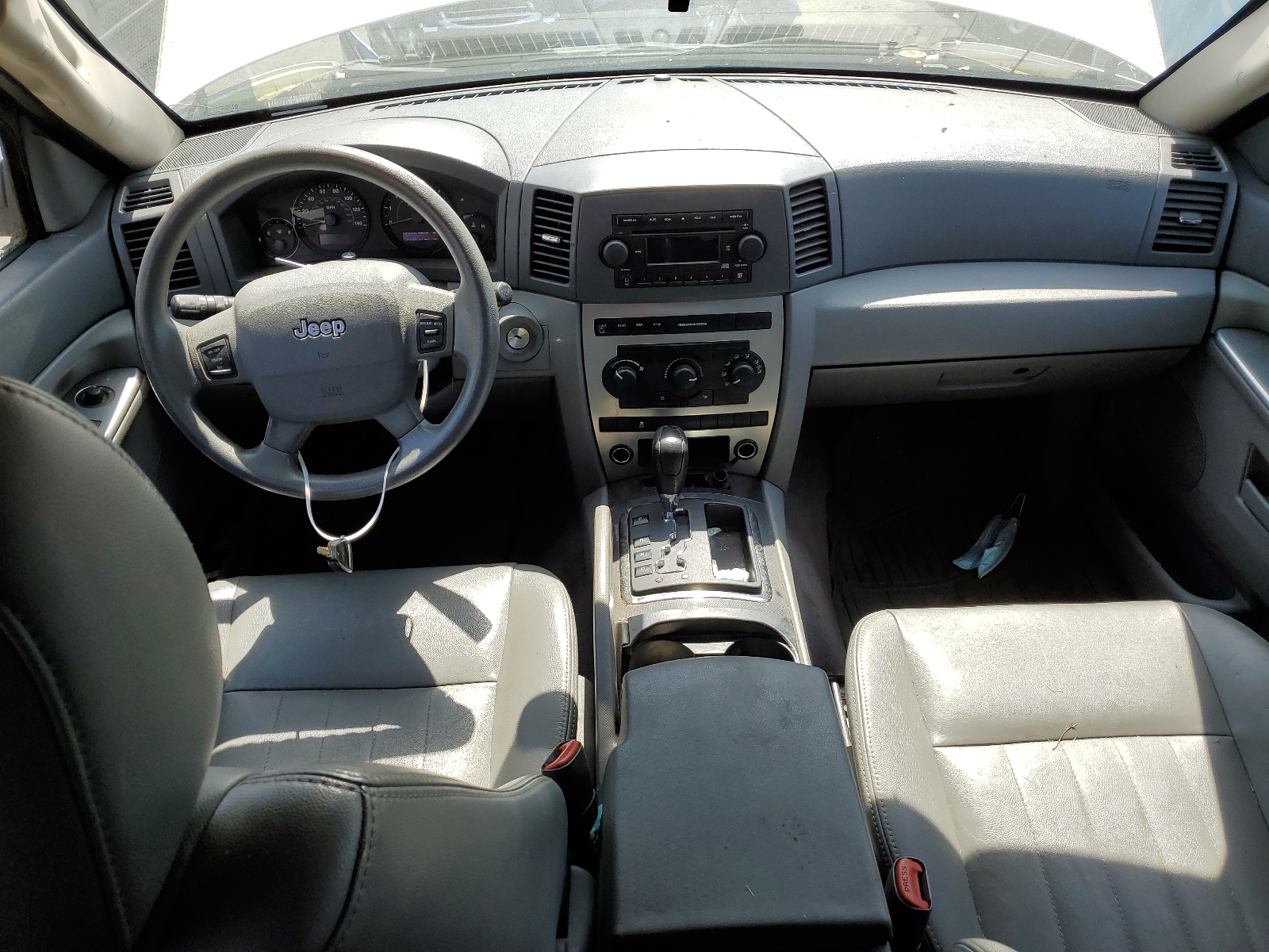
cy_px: 476
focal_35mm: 26
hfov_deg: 67.3
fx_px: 953
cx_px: 634
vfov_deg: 53.1
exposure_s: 1/769
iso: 50
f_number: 1.5
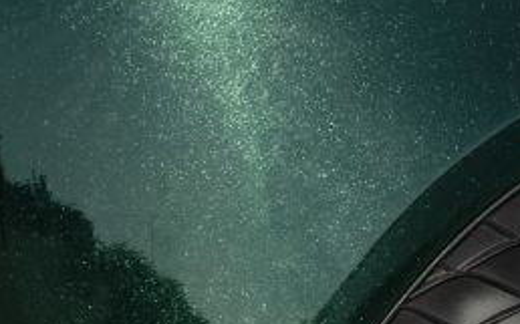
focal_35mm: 834
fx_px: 11814
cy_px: 14
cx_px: 641
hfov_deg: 2.5
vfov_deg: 1.6
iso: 100
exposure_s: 1/160
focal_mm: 110
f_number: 11
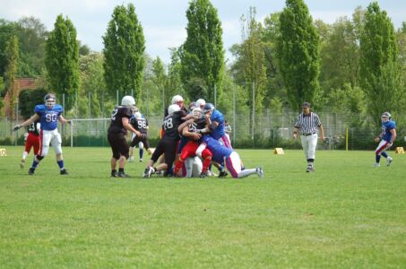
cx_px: 203
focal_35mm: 105
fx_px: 1182
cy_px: 134
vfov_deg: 13.0
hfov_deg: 19.5
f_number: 4
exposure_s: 1/1000
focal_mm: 70
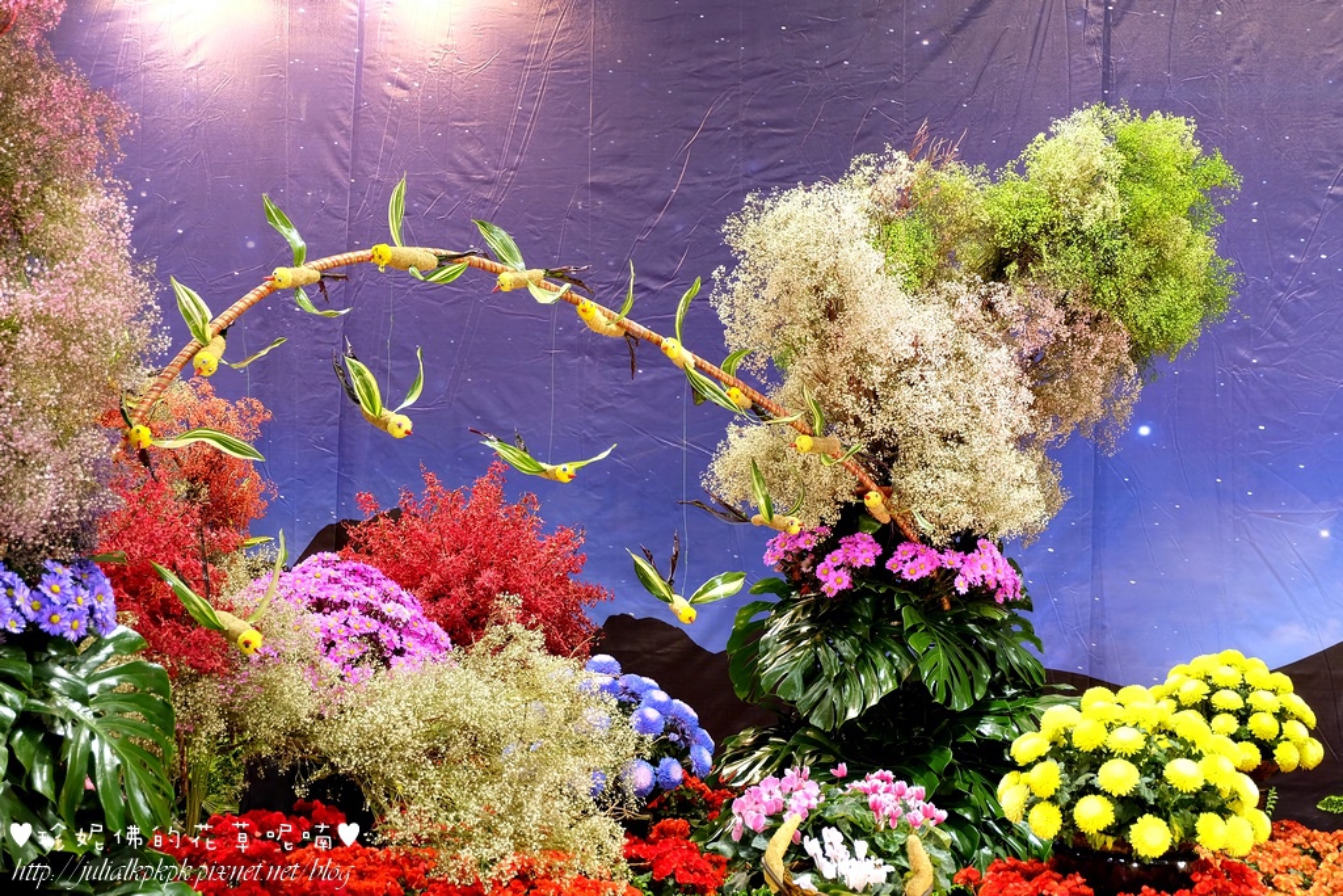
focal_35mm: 49
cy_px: 448
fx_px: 1828
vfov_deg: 27.5
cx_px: 672
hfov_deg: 40.3
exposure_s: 1/30
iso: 640
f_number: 5
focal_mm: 32.5
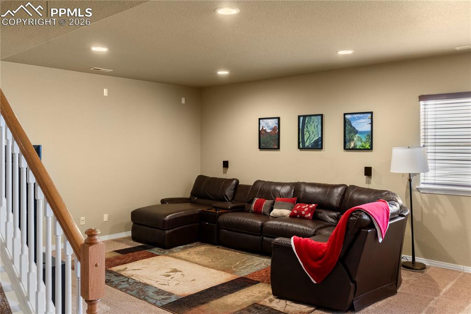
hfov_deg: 58.7
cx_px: 236
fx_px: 419
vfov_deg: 41.1
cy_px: 157
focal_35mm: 32
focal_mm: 32
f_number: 11
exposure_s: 1/4
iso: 1000
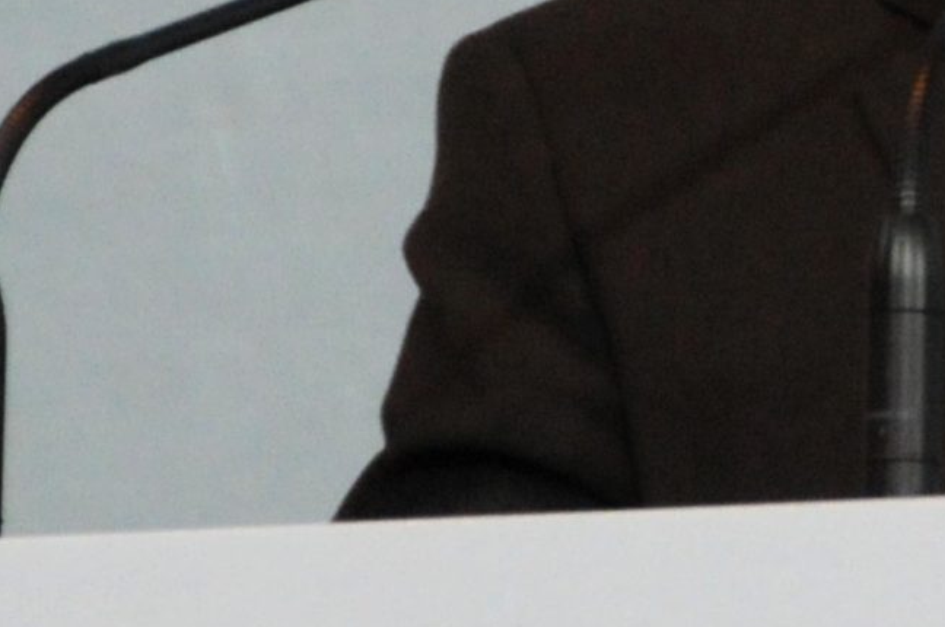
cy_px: -102
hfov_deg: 2.9
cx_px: 1374
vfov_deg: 1.9
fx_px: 18636
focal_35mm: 711
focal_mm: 120
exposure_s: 1/100
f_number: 5.3
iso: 1600
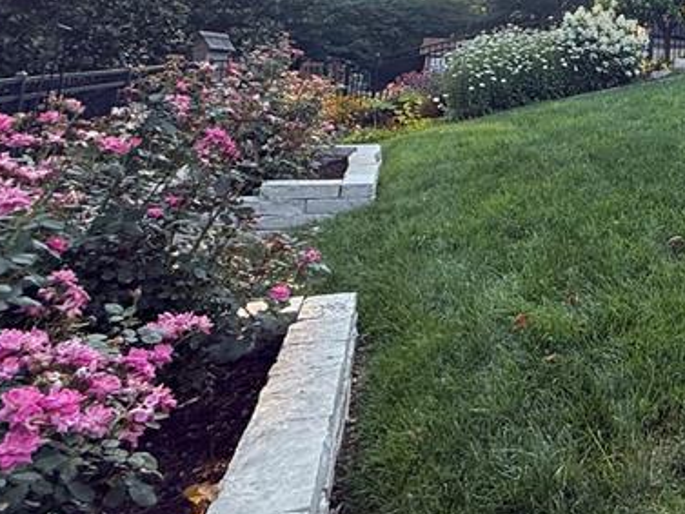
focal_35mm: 38
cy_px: -15
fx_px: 752
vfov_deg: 34.0
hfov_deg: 38.6
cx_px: 787
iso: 50
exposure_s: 1/171
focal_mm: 2.22
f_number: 2.2
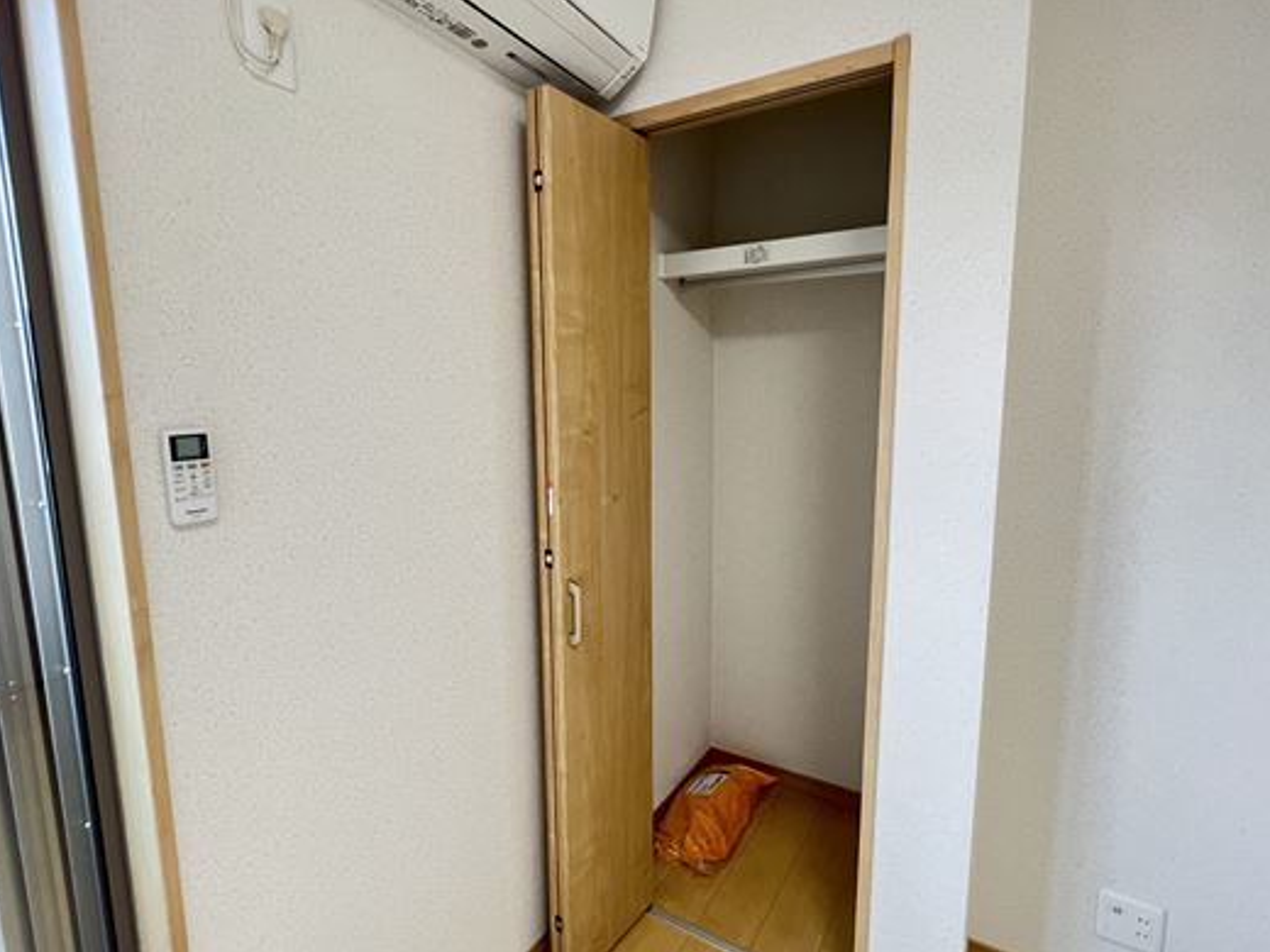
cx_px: 647
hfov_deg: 94.5
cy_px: 486
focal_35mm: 16
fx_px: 587
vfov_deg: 78.1
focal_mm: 1.57
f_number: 1.8
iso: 250
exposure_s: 1/95
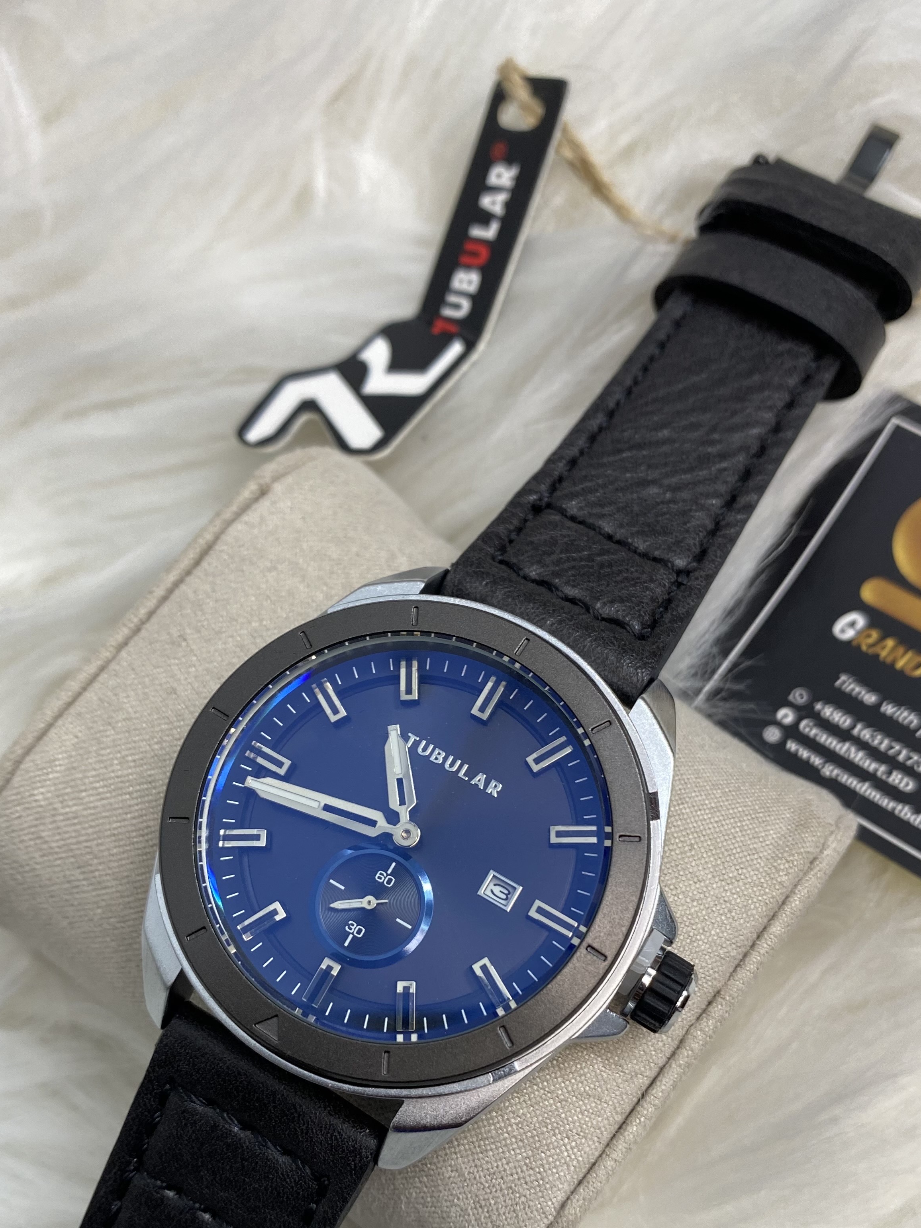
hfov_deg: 41.8
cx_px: 448
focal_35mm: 34
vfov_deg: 53.4
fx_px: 1206
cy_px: 763
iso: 80
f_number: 1.8
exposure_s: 1/51
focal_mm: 4.25
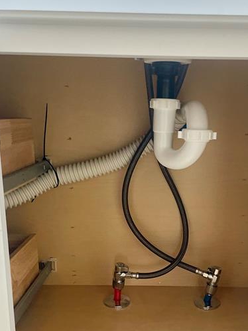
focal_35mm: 40
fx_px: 382
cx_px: 159
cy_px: 210
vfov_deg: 46.3
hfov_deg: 35.7
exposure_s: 1/40
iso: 400
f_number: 1.6
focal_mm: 4.2
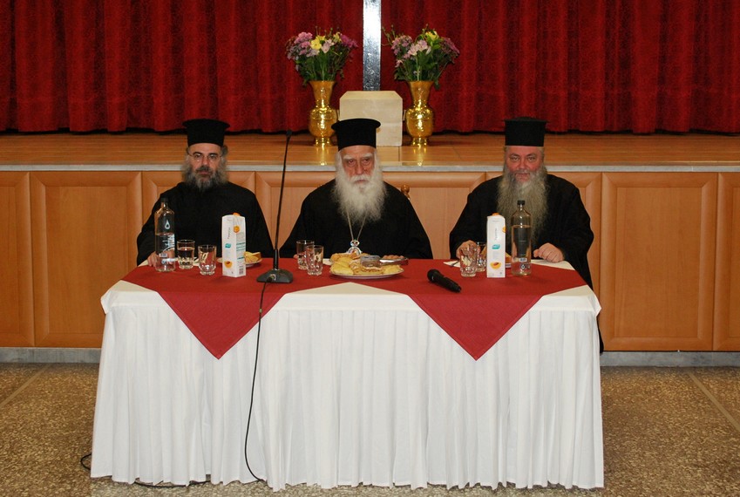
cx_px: 370
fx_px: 865
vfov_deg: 32.0
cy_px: 248
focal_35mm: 42
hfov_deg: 46.3
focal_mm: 28
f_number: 5
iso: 800
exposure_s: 1/60
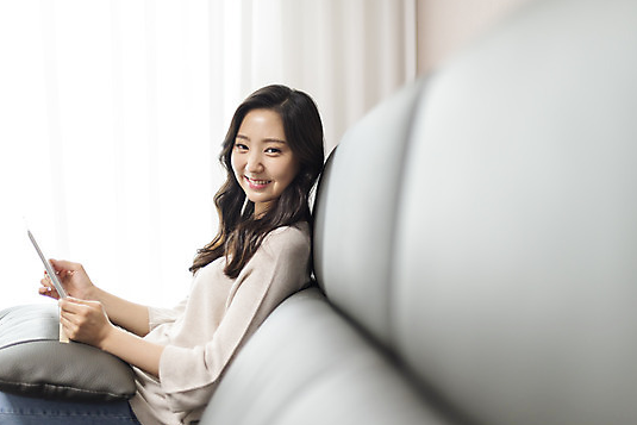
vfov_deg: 24.2
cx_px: 313
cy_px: 231
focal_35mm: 56
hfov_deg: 35.6
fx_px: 991
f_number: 1.8
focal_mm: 50
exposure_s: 1/320
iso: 640
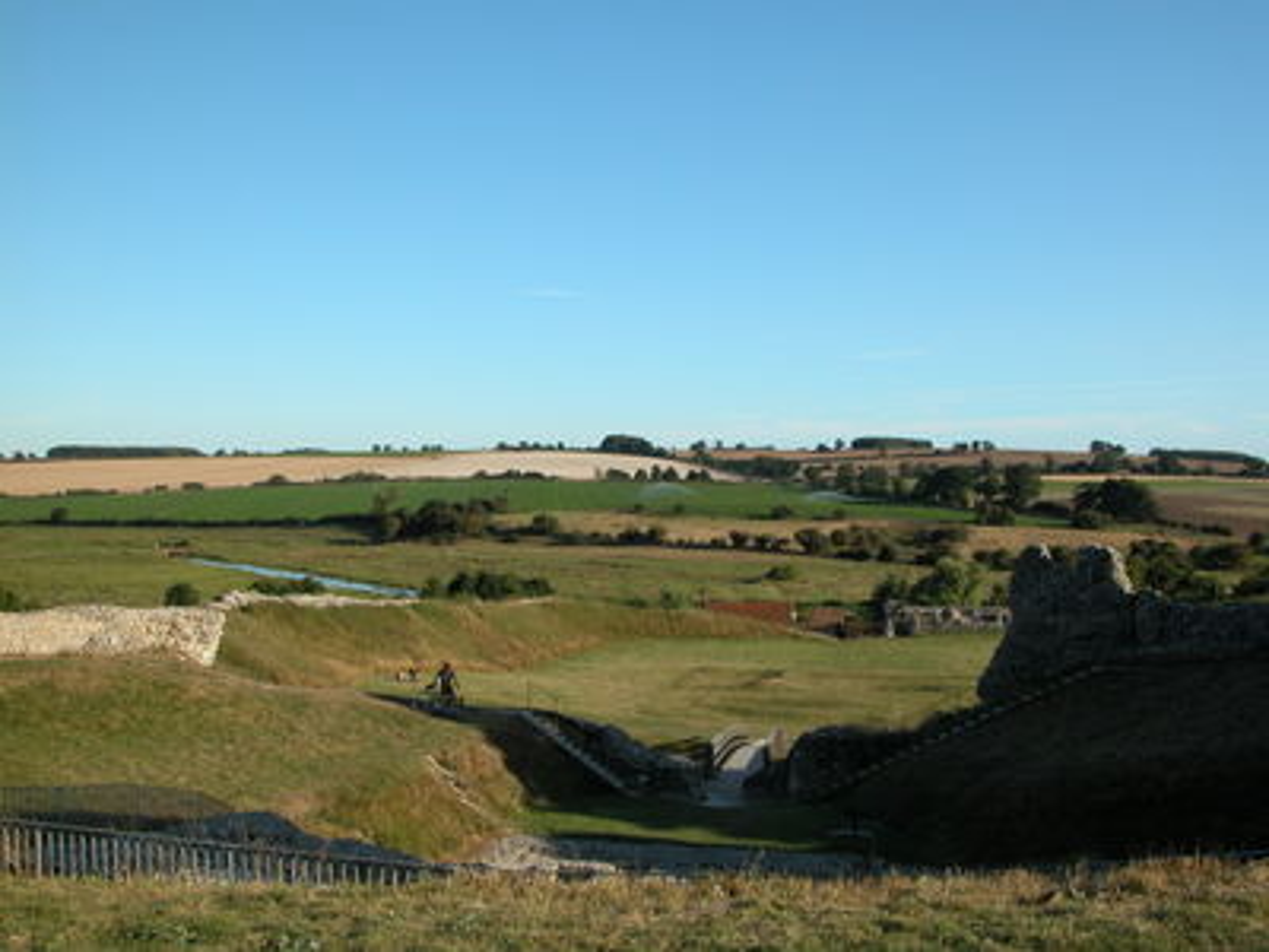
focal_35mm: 35
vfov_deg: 40.7
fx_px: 1283
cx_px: 634
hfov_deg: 52.6
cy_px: 476
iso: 100
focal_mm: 8.9
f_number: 6.3
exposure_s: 1/268
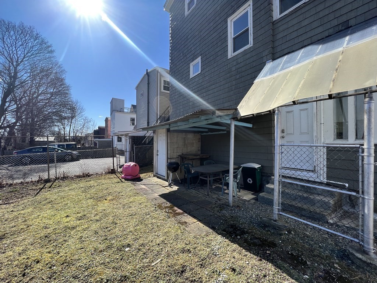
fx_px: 142
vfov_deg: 89.9
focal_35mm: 13
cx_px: 188
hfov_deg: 106.2
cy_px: 142
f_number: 1.8
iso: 32
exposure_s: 1/649
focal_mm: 1.57
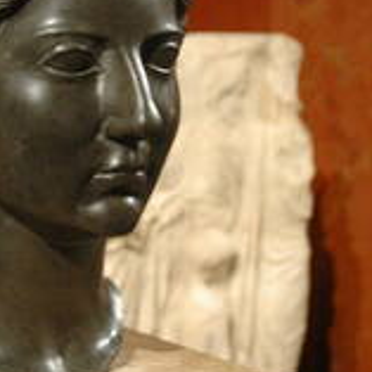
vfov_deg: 18.0
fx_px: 1169
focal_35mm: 96
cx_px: 62
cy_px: 104
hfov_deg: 17.9
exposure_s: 1/6
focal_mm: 27
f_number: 3.8
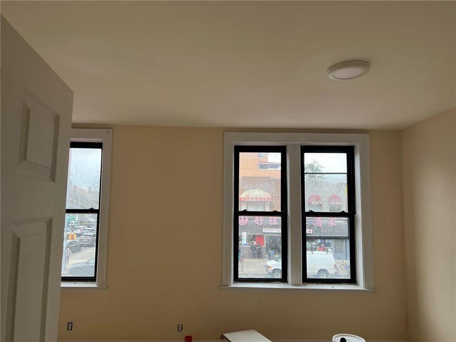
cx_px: 228
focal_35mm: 26
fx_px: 343
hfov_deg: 67.3
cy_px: 171
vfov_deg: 53.1
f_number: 1.5
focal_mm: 5.7
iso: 50
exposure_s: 1/204
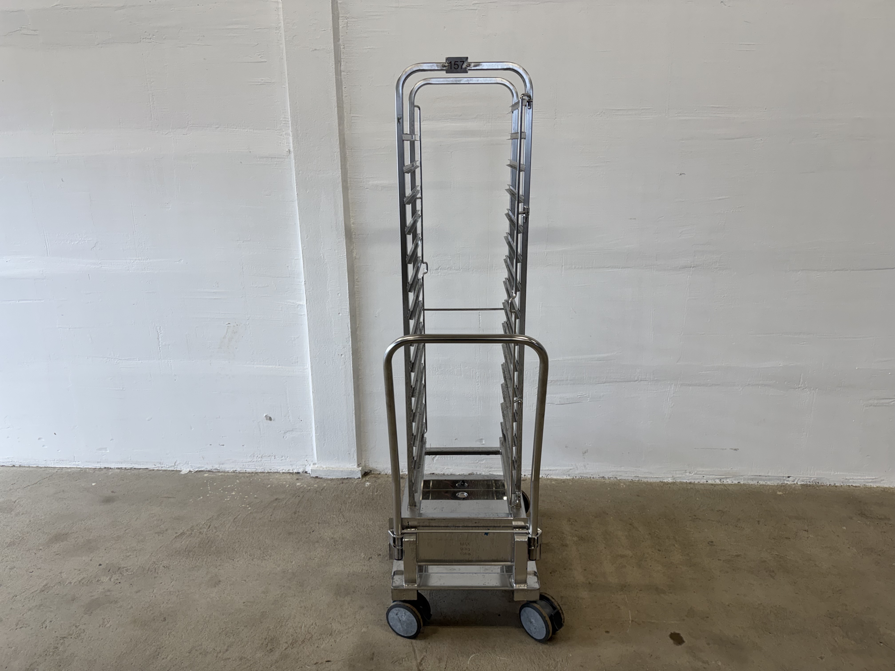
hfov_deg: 71.6
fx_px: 621
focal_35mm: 24
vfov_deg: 56.8
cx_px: 448
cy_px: 336
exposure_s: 1/100
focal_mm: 6.76
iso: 64
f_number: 1.78
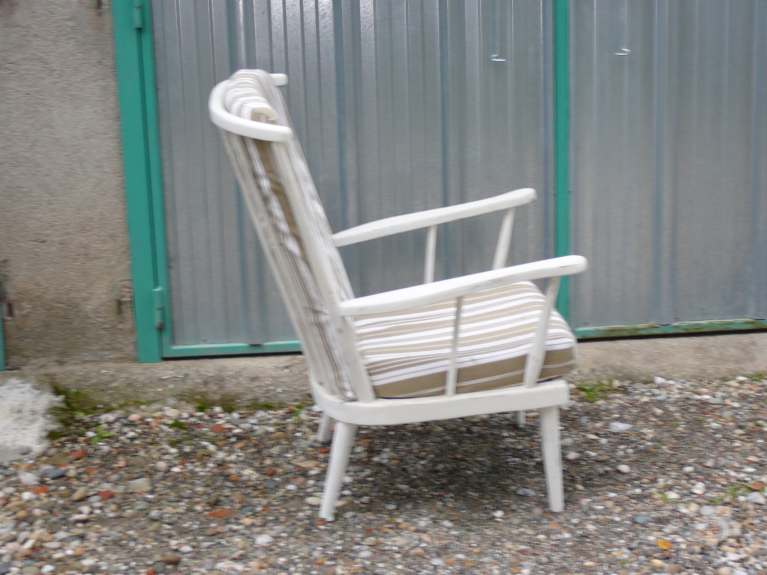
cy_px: 288
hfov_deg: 31.7
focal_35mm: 61
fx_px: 1352
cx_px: 384
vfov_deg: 24.0
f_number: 3.6
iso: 80
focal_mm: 9.1
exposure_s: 1/60
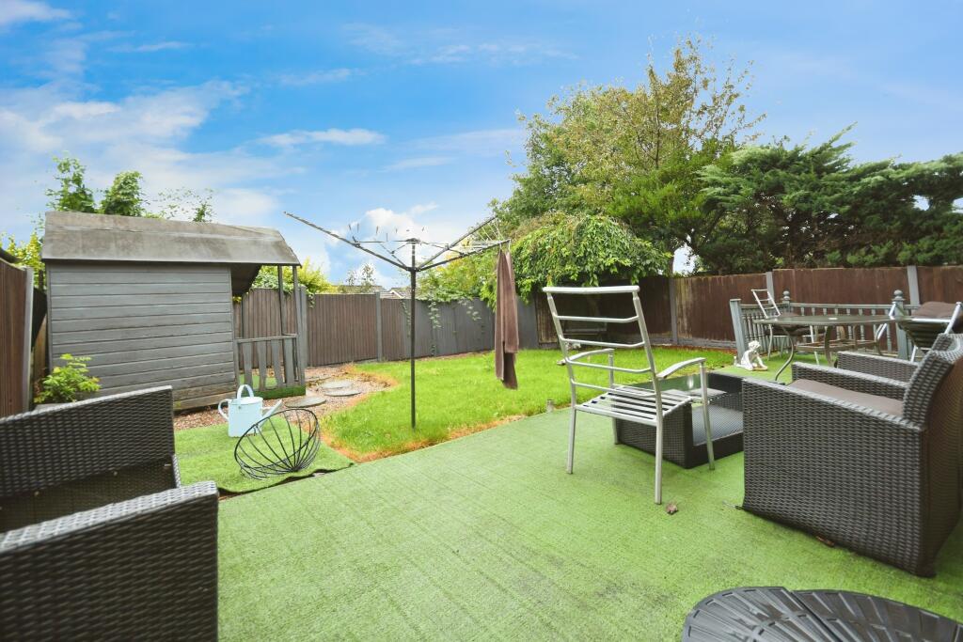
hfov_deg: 100.4
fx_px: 401
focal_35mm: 15
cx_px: 482
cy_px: 321
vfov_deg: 77.3
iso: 400
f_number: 8
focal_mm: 10
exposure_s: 1/125
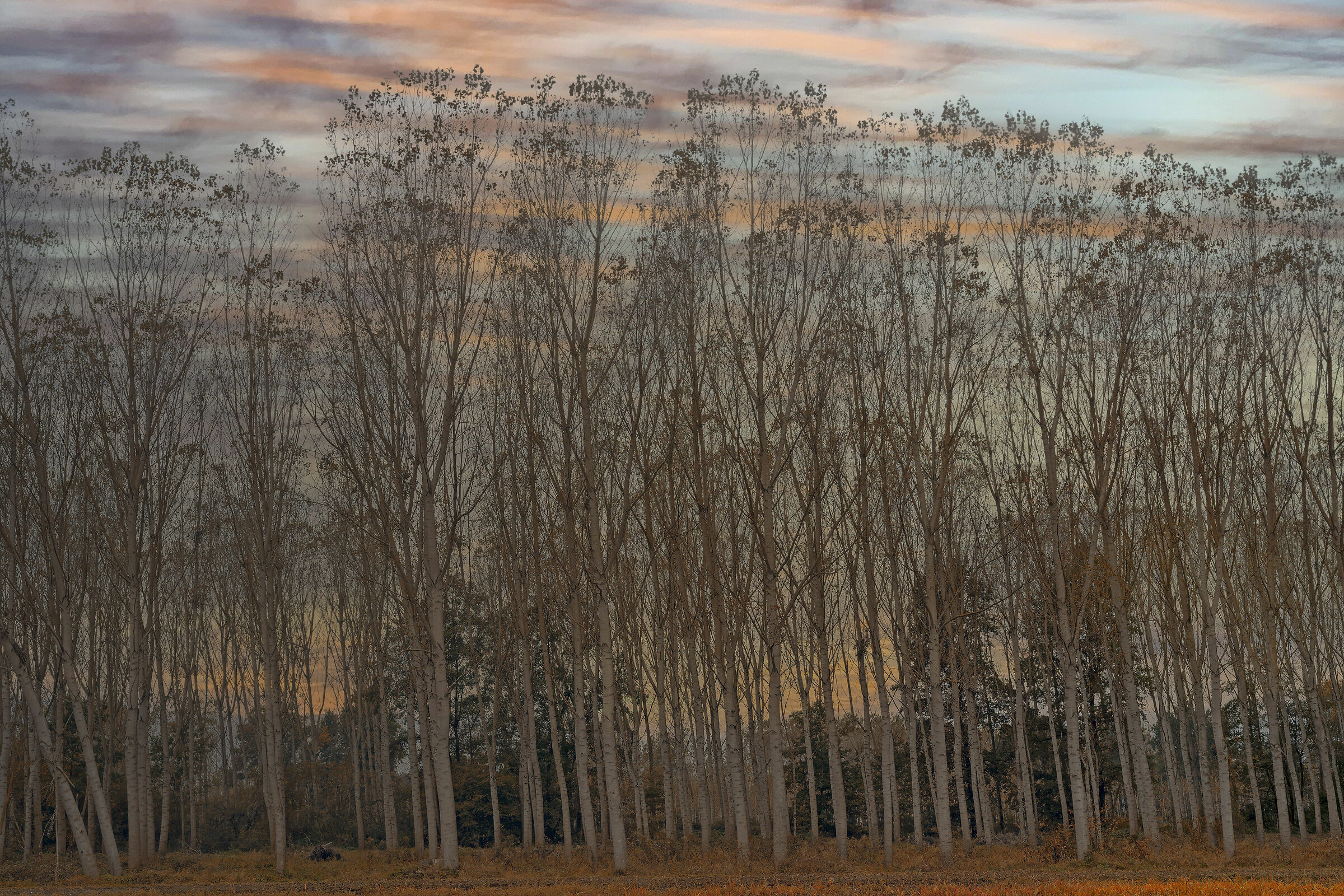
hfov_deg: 43.6
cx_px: 672
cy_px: 448
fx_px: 1680
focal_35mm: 45
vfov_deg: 29.9
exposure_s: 1/200
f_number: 4
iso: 50
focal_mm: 45
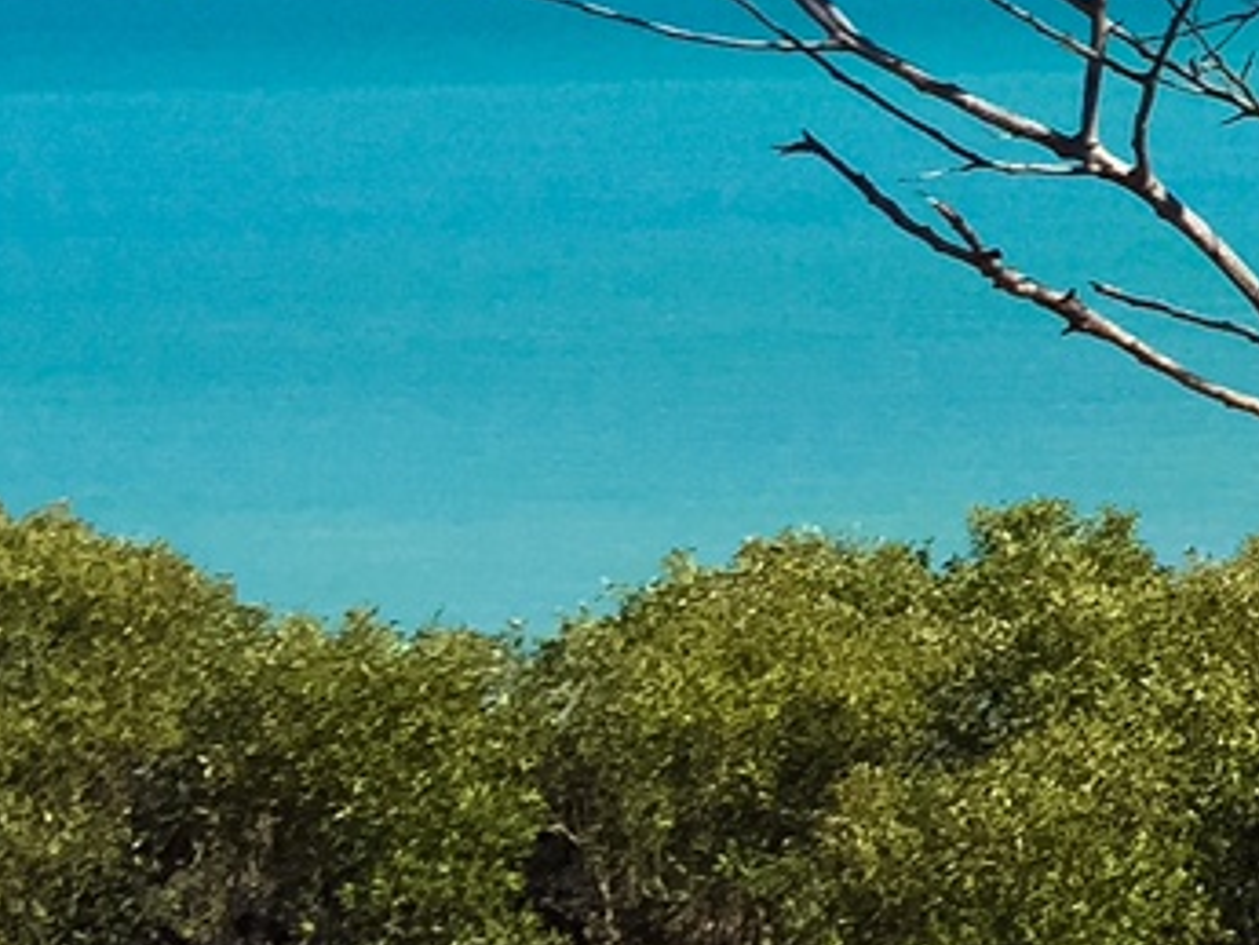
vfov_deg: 10.8
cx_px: 2857
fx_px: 4912
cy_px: -124
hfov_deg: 12.2
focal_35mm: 135
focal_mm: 4.15
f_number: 2.2
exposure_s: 1/2326
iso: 32
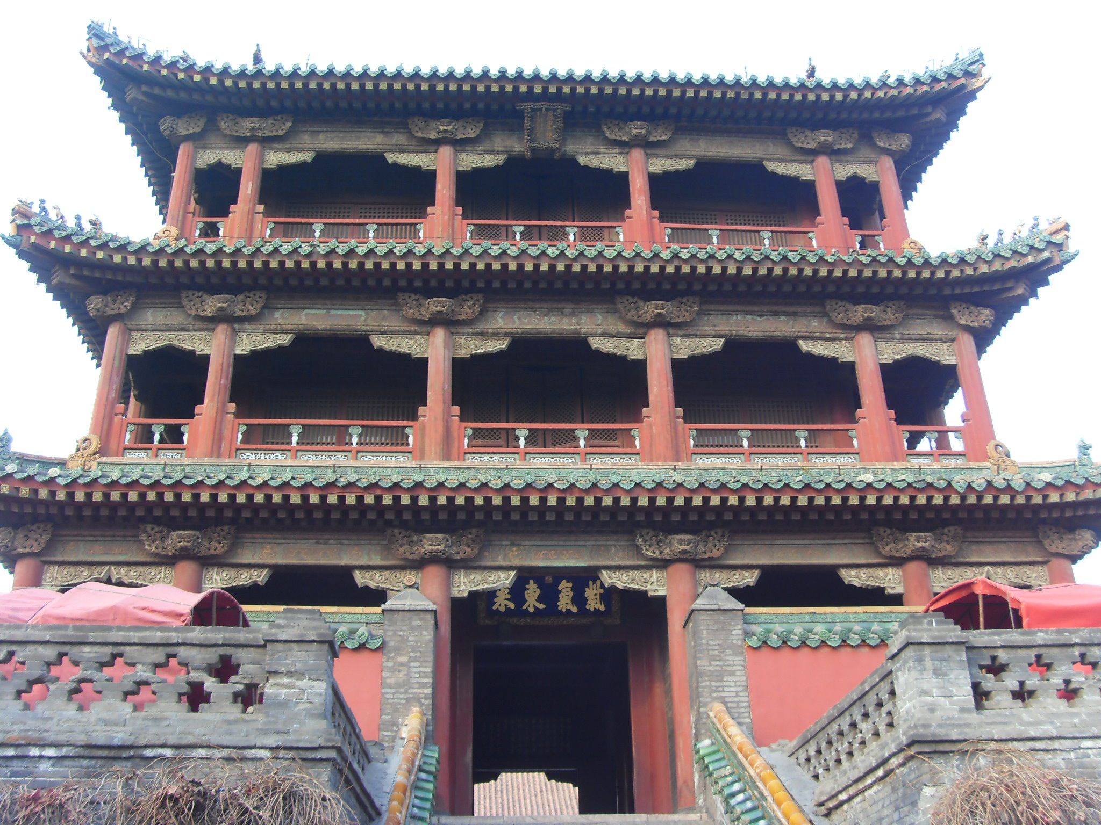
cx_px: 550
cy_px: 412
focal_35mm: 39
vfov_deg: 36.8
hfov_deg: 47.9
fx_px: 1240
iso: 100
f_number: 3.5
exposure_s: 1/60
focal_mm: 6.6
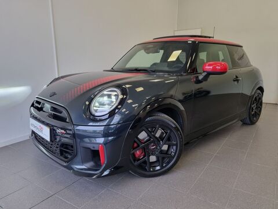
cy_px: 104
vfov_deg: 53.1
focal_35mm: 26
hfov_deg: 67.3
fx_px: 209
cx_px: 139
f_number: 1.8
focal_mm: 5.4
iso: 100
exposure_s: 1/100
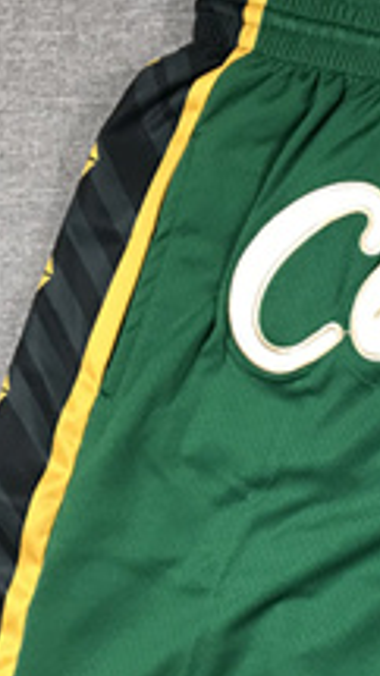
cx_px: 521
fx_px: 1271
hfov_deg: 16.0
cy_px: 454
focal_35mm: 71
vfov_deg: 29.5
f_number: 1.8
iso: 25
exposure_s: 1/33
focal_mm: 3.99
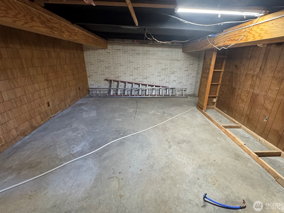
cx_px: 150
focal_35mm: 15
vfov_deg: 81.6
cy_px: 99
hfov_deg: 98.1
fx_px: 123
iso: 500
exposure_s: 1/60
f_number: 2.2
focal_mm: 2.22
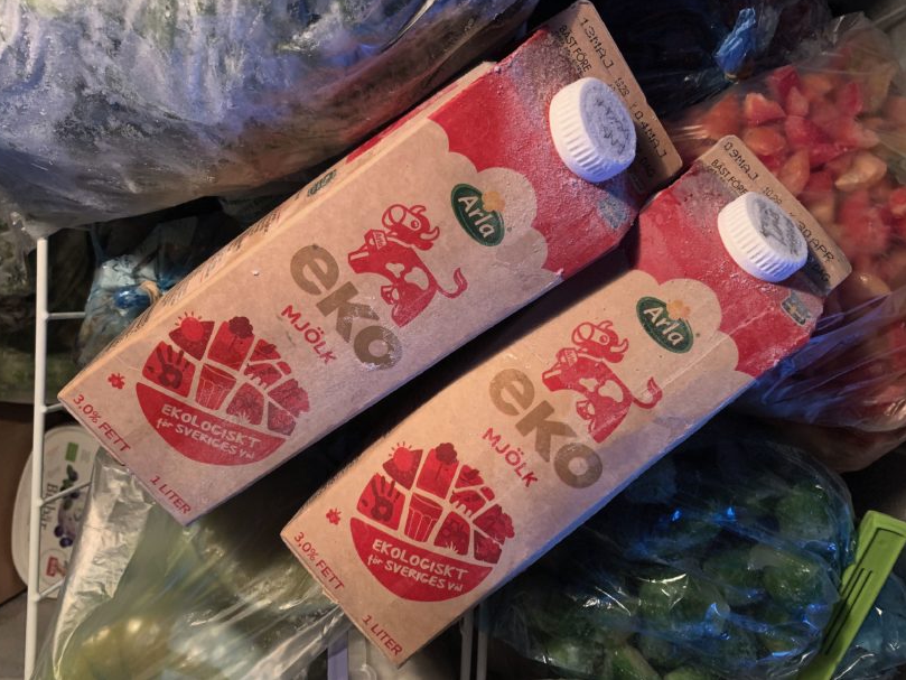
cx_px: 438
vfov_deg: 51.4
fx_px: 707
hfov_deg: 65.3
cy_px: 329
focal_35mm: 27
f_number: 1.8
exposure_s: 1/25
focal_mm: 4.25
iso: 320
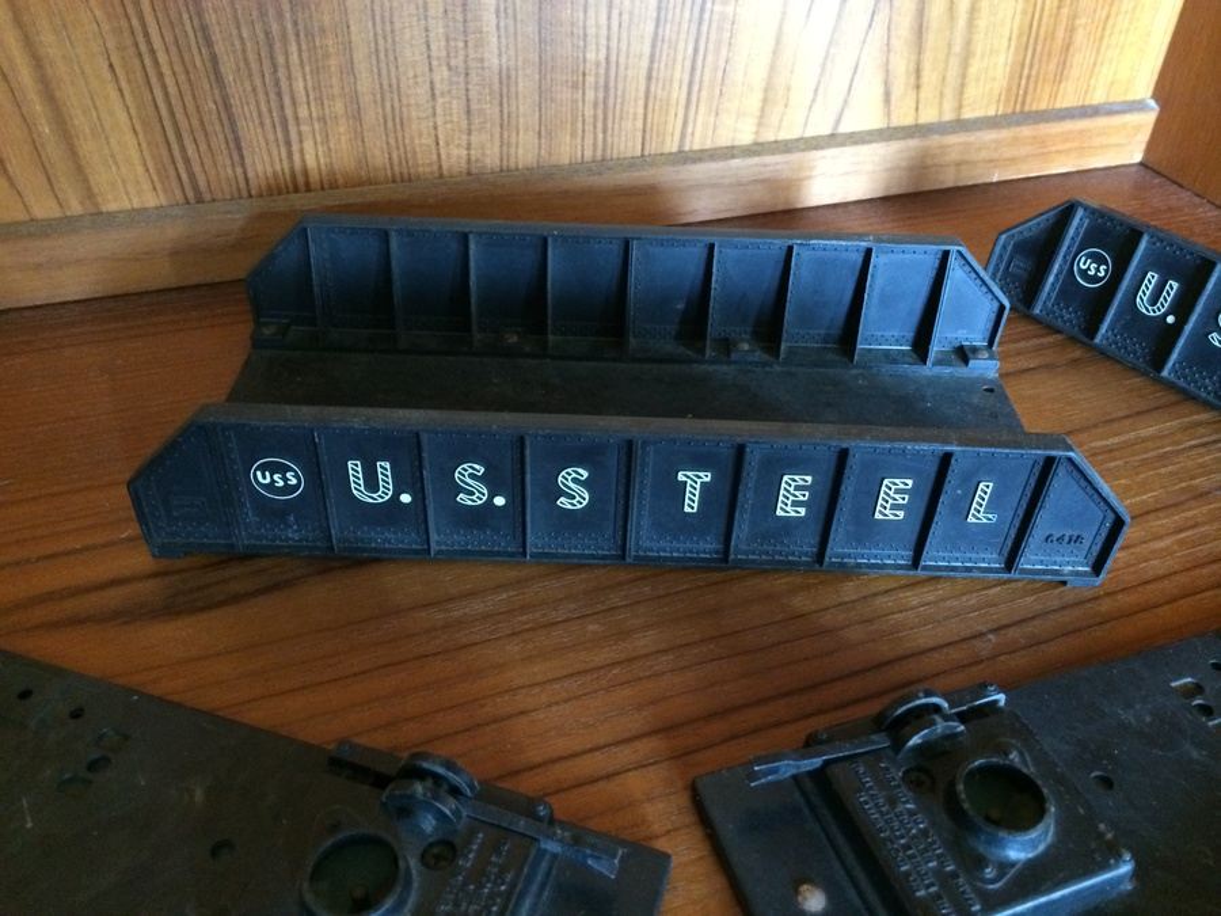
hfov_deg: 60.0
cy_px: 458
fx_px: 1058
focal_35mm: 30
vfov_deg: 46.8
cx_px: 610
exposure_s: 1/15
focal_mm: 4.12
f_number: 2.2
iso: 400
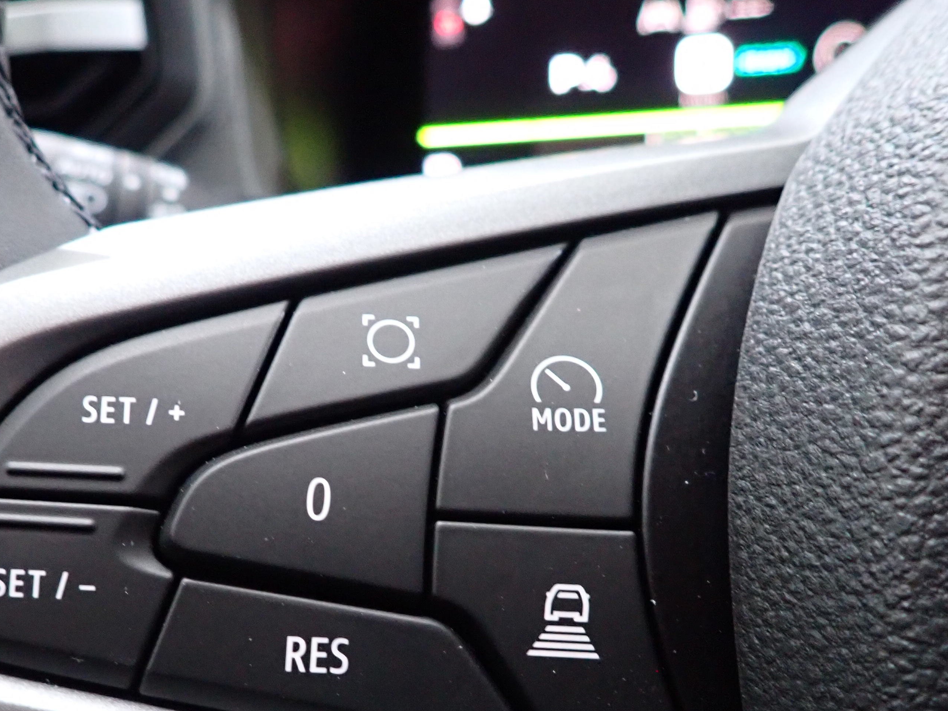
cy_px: 527
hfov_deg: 47.1
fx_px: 1068
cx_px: 315
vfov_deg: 36.0
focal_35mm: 39
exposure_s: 1/30
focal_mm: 4.5
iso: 800
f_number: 2
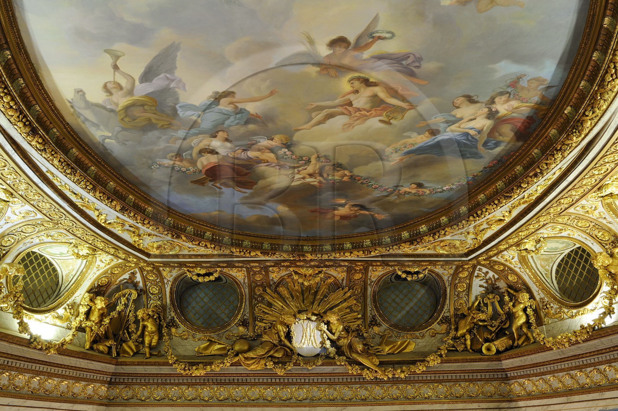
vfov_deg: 44.9
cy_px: 206
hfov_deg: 63.7
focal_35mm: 29
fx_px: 497
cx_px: 309
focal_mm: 29
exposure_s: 30
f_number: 16
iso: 200
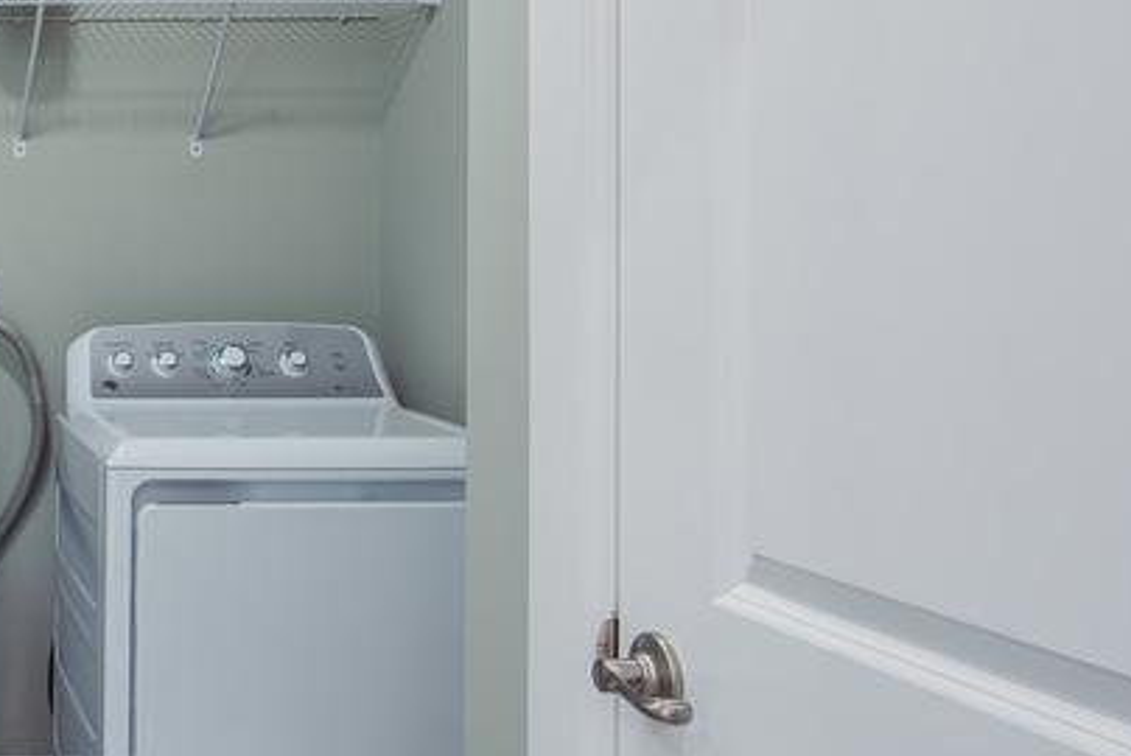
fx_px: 1478
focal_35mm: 47
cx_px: -210
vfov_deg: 28.3
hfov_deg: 34.1
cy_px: 550
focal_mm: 19
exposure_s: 1/250
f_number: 9
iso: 320
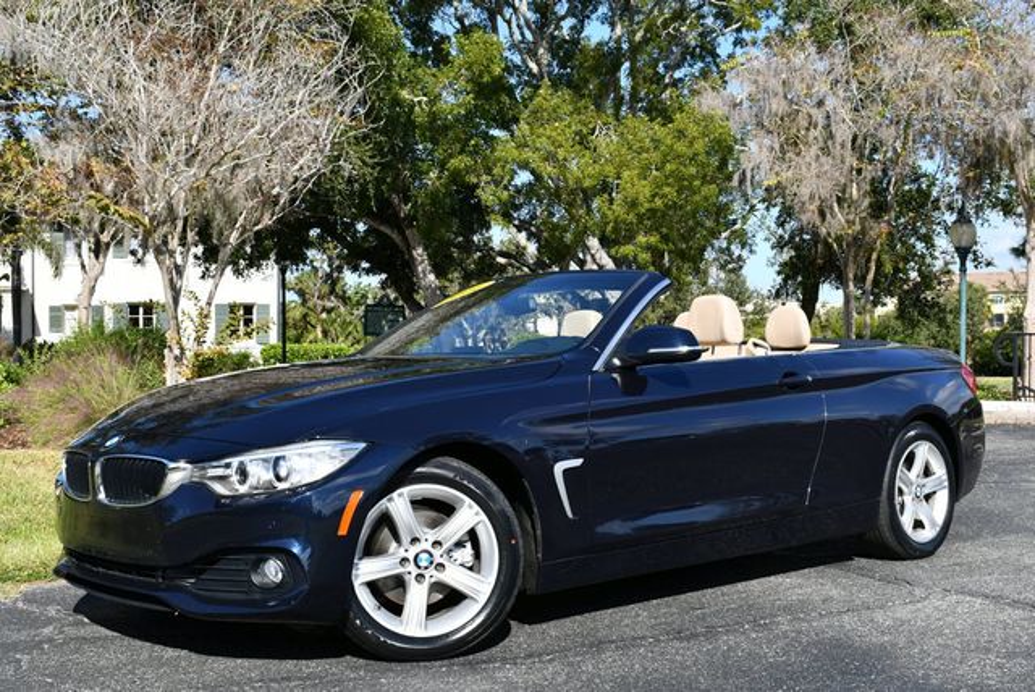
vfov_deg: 29.3
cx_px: 518
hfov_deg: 42.7
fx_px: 1324
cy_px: 346
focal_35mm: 46
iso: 110
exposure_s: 1/250
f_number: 8
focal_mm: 23
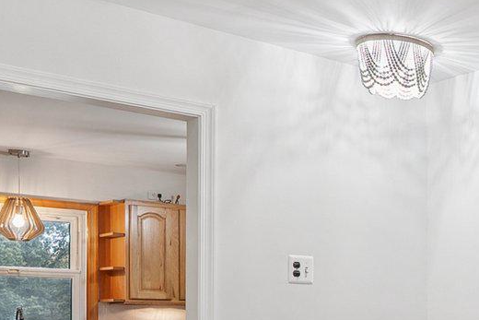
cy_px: 326
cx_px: 675
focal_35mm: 63
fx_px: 838
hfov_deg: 25.7
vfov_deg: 20.8
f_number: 8
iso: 250
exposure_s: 1/6
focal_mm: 16
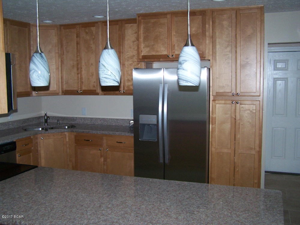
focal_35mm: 38
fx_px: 329
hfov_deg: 49.0
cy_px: 112
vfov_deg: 37.8
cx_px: 150
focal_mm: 6.3
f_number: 2.8
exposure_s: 1/60
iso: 160
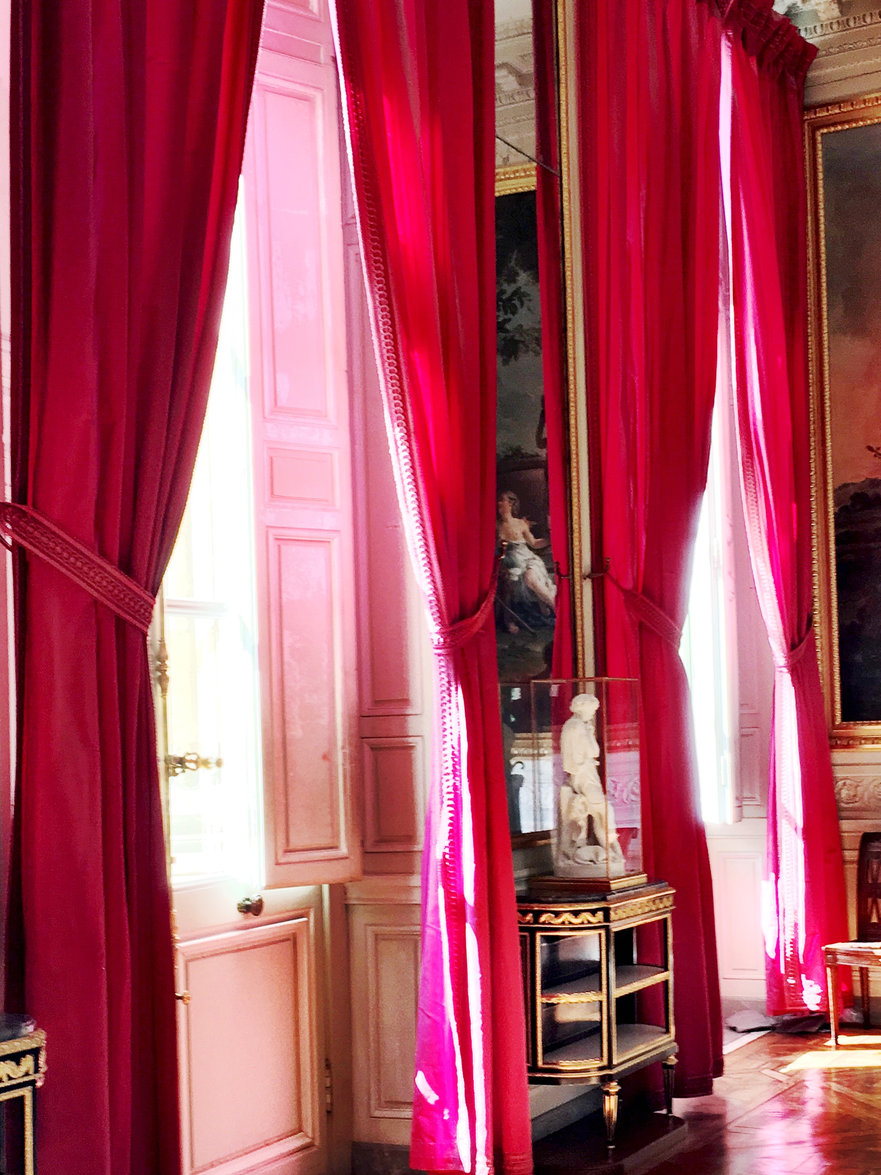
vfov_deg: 38.1
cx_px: 554
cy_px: 697
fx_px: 1697
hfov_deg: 29.0
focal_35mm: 50
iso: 32
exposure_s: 1/50
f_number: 2.2
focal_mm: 4.15
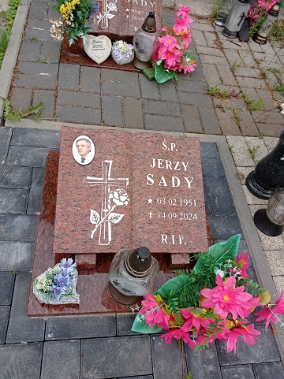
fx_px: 307
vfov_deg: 63.5
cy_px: 190
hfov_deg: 49.7
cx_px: 142
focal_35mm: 28
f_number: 1.79
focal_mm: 4.74
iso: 100
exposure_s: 1/529
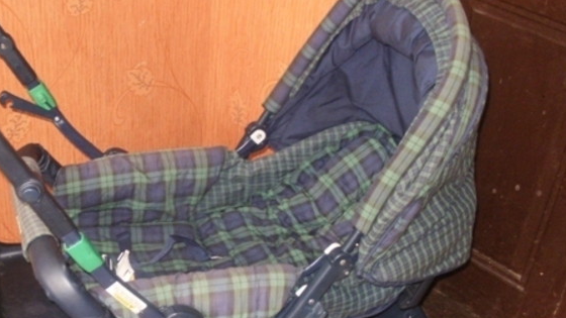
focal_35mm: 56
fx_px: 840
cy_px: 237
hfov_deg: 36.8
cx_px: 182
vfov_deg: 21.3
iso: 200
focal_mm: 6.3
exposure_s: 1/30
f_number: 3.5
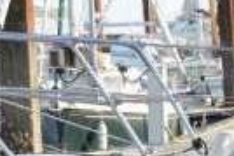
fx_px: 1474
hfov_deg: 8.3
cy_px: 237
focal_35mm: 227
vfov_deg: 6.0
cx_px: 578
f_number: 6.3
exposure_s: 1/160
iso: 125
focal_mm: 38
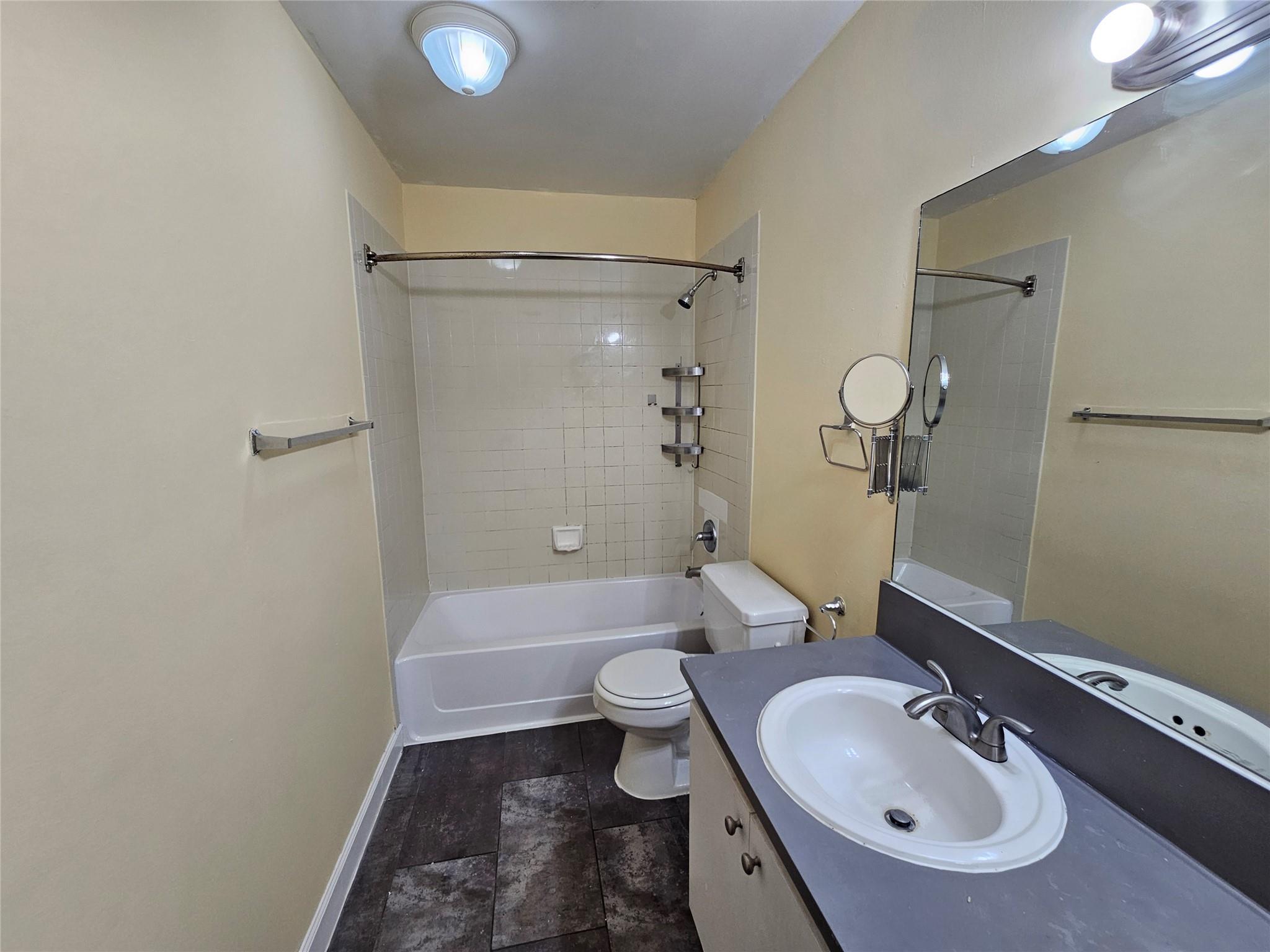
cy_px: 476
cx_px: 635
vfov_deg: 89.9
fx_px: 477
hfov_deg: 106.2
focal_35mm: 13
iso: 160
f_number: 2.2
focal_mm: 2.2
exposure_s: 1/60
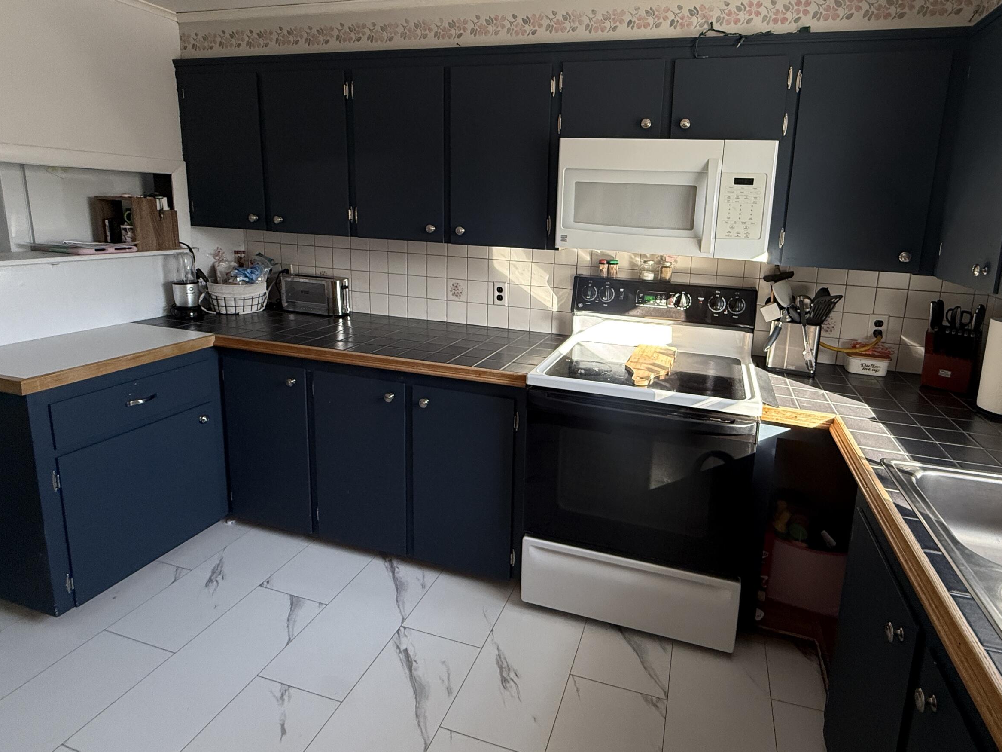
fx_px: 521
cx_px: 580
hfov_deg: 87.1
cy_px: 298
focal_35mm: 18
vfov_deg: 70.8
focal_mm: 2.22
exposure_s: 1/99
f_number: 2.2
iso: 200
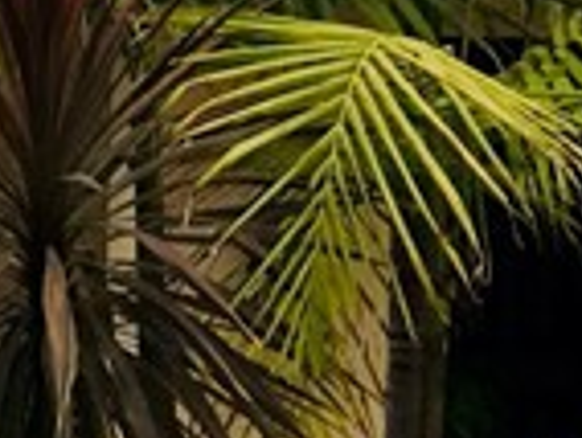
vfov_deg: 3.6
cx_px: 0
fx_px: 6905
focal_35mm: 410
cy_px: 336
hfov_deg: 4.8
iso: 20
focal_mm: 6.6
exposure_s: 1/179
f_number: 2.8
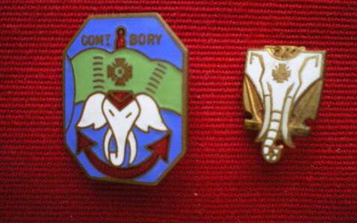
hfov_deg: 48.2
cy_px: 116
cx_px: 179
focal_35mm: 41
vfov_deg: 31.2
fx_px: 399
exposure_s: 1/50
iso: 400
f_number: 3.1
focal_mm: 6.3
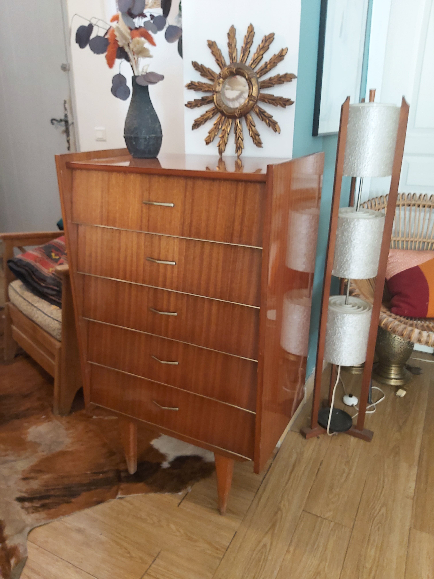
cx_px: 217
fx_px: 435
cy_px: 290
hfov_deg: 53.1
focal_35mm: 26
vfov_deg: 67.3
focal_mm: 3.92
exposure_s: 1/20
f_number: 1.7
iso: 640
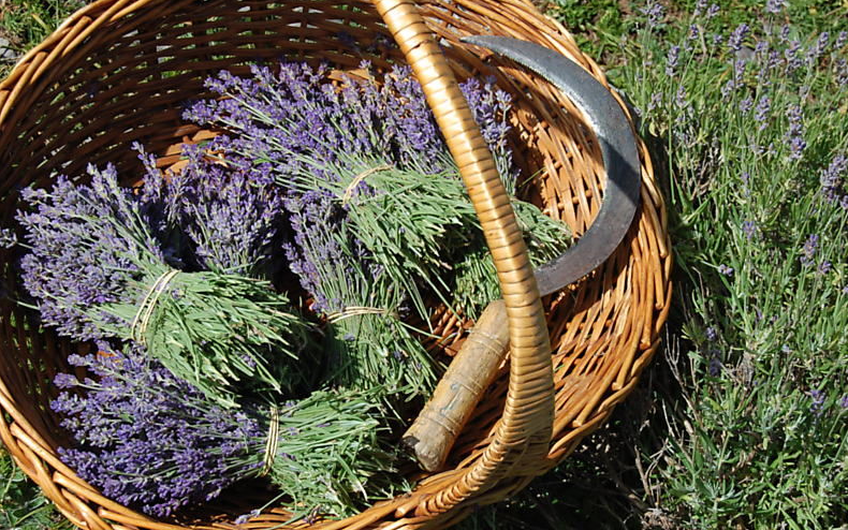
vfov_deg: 18.4
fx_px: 1641
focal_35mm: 71
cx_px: 428
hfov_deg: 29.0
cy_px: 282
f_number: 9
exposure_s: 1/320
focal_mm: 46
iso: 200
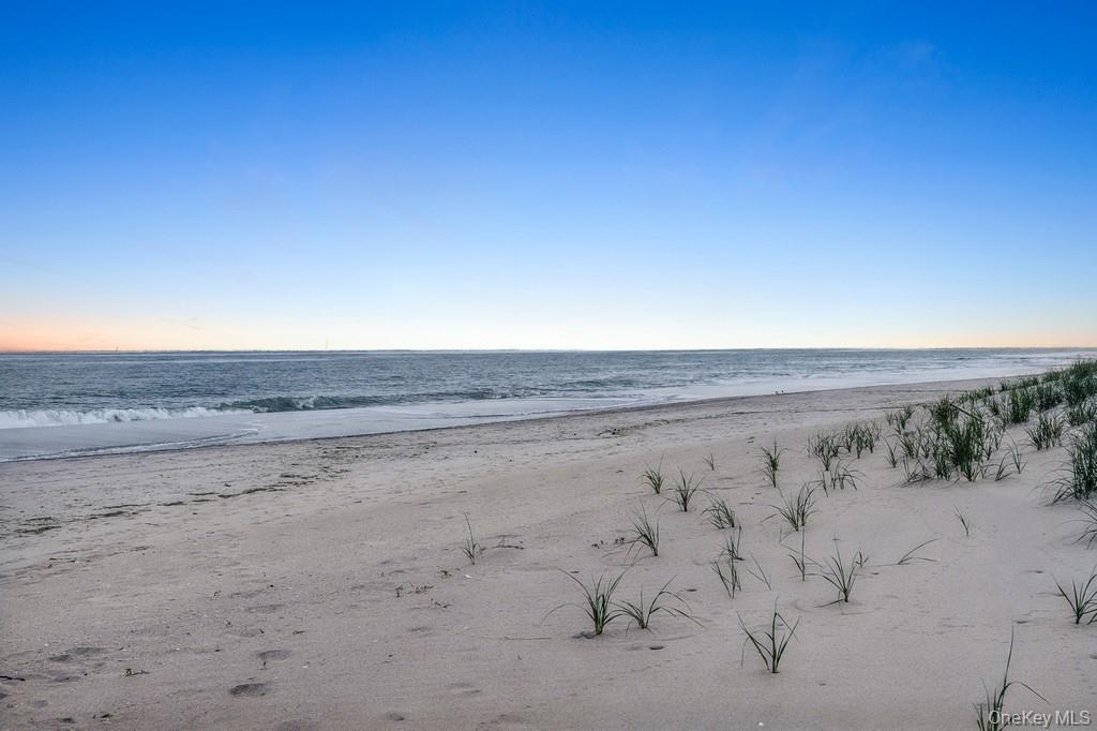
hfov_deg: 53.1
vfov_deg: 36.8
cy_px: 366
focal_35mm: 36
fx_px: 1097
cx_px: 548
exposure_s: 1/200
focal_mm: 24
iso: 400
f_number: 8
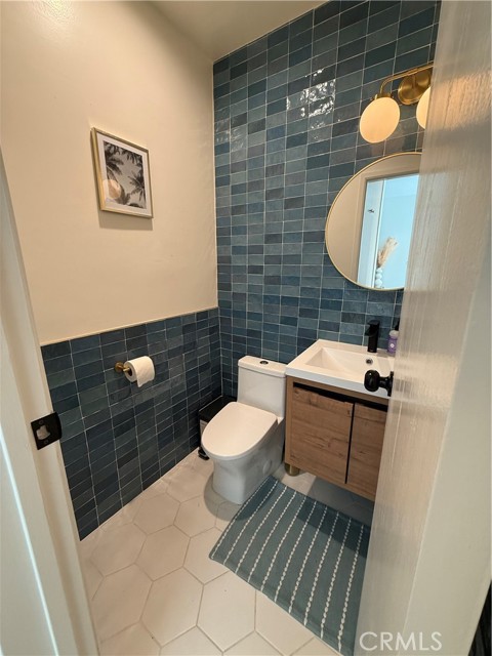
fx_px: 265
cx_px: 246
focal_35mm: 14
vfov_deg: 102.1
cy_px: 328
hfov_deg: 85.7
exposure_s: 1/60
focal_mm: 2.22
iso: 250
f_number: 2.2
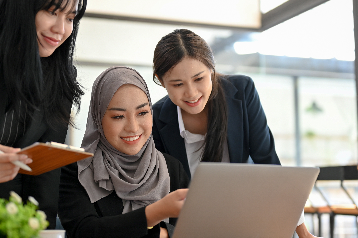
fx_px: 656
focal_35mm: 66
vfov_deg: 20.6
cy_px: 111
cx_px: 174
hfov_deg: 30.5
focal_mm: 50
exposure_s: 1/250
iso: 250
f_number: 2
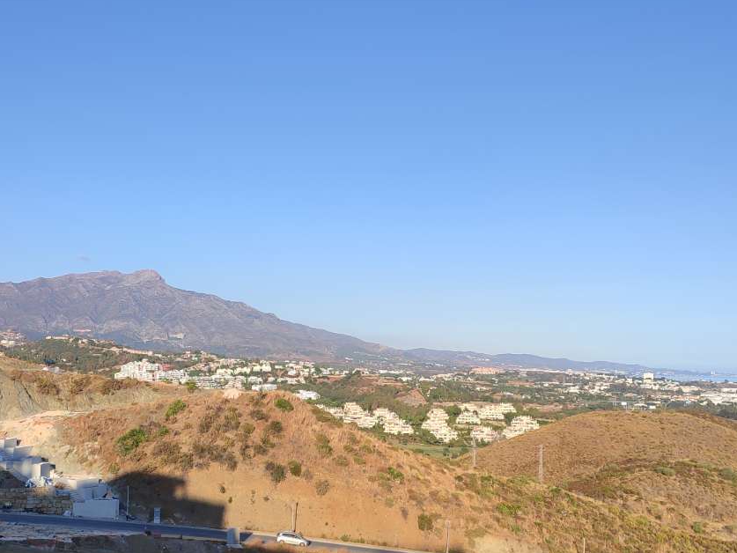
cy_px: 334
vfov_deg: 33.5
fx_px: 916
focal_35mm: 43
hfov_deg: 43.7
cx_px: 307
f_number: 1.89
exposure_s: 1/529
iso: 50
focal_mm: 5.89
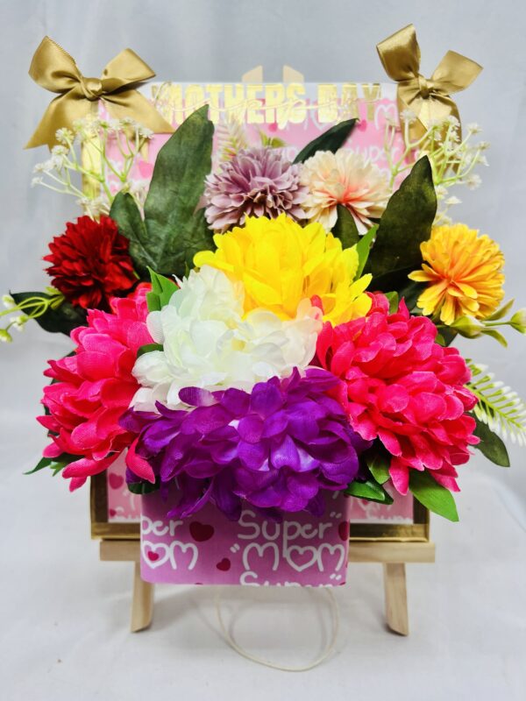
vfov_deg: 67.3
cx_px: 263
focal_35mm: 26
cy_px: 350
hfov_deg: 53.1
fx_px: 527
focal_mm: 5.7
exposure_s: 1/60
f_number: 1.5
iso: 64
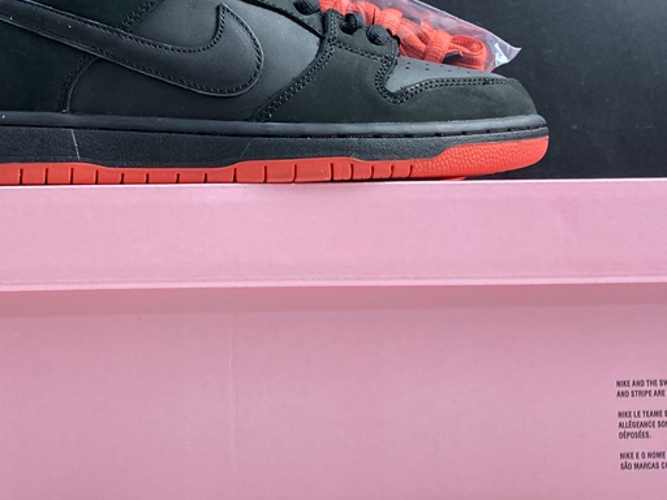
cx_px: 177
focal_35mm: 52
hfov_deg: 36.1
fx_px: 1002
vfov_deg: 27.8
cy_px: 148
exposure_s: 1/100
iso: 64
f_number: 1.8
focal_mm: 4.25
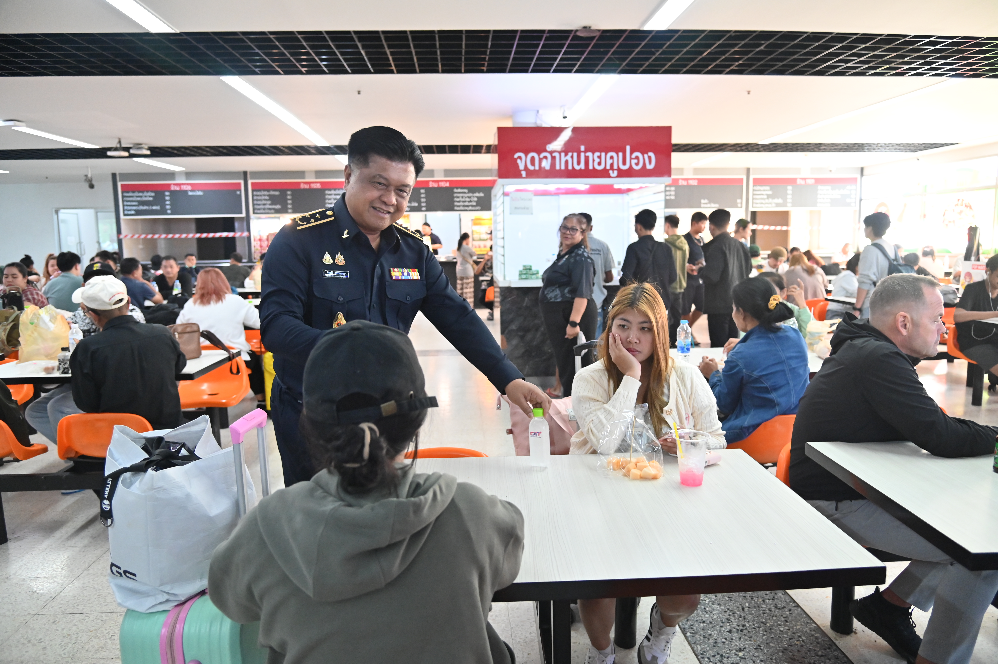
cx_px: 499
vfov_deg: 53.1
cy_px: 332
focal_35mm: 24
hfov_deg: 73.8
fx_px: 665
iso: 3600
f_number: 4
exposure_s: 1/80
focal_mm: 24
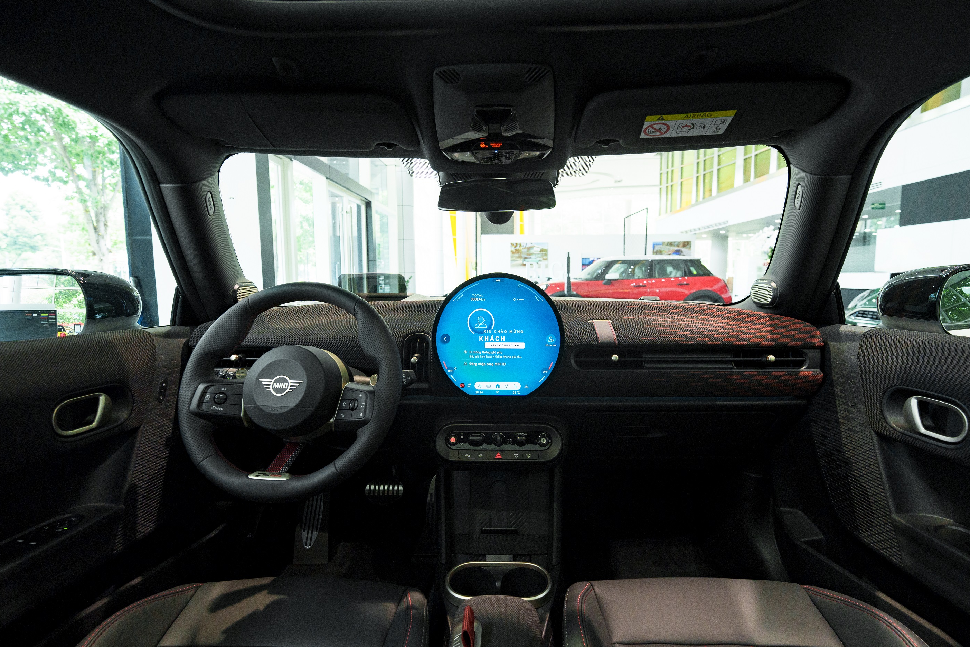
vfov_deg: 77.3
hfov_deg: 100.4
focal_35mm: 15
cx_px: 493
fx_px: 404
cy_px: 313
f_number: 4.5
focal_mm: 14
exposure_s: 1/125
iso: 1000
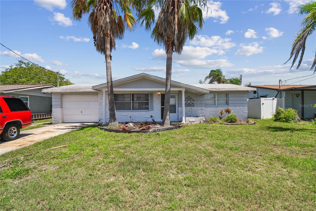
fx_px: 132
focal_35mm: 15
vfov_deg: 77.3
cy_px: 106
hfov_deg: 100.4
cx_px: 158
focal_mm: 10
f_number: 7.1
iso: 100
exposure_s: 1/160
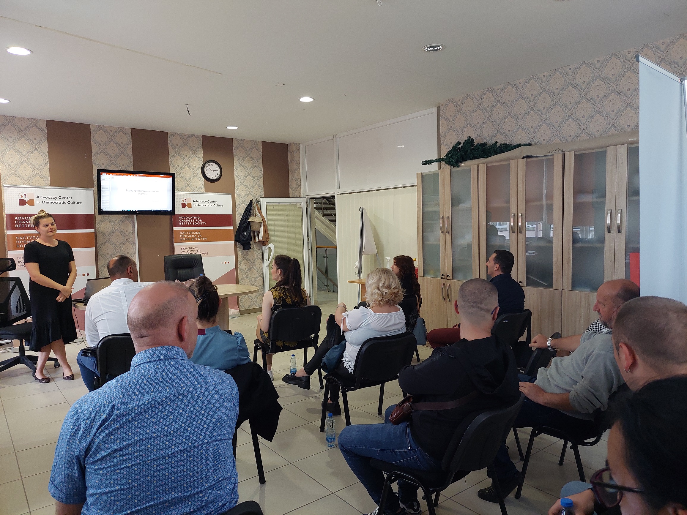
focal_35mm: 24
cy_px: 258
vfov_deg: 56.8
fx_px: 476
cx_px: 344
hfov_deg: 71.6
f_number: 1.8
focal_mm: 5.23
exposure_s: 1/50
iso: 400
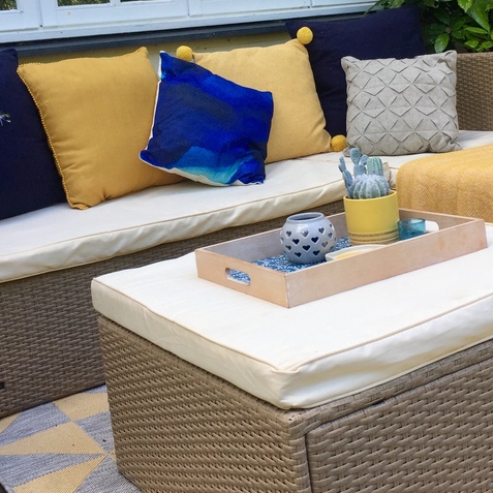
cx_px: 275
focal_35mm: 55
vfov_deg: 30.5
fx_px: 886
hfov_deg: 31.1
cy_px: 117
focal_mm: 4.15
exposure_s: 1/243
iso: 32
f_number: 2.2
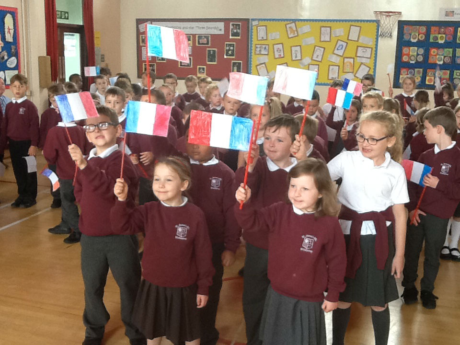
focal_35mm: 44
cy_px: 172
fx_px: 585
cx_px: 230
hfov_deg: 42.9
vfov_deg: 32.9
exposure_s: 1/30
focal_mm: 2.03
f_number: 2.4
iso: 80
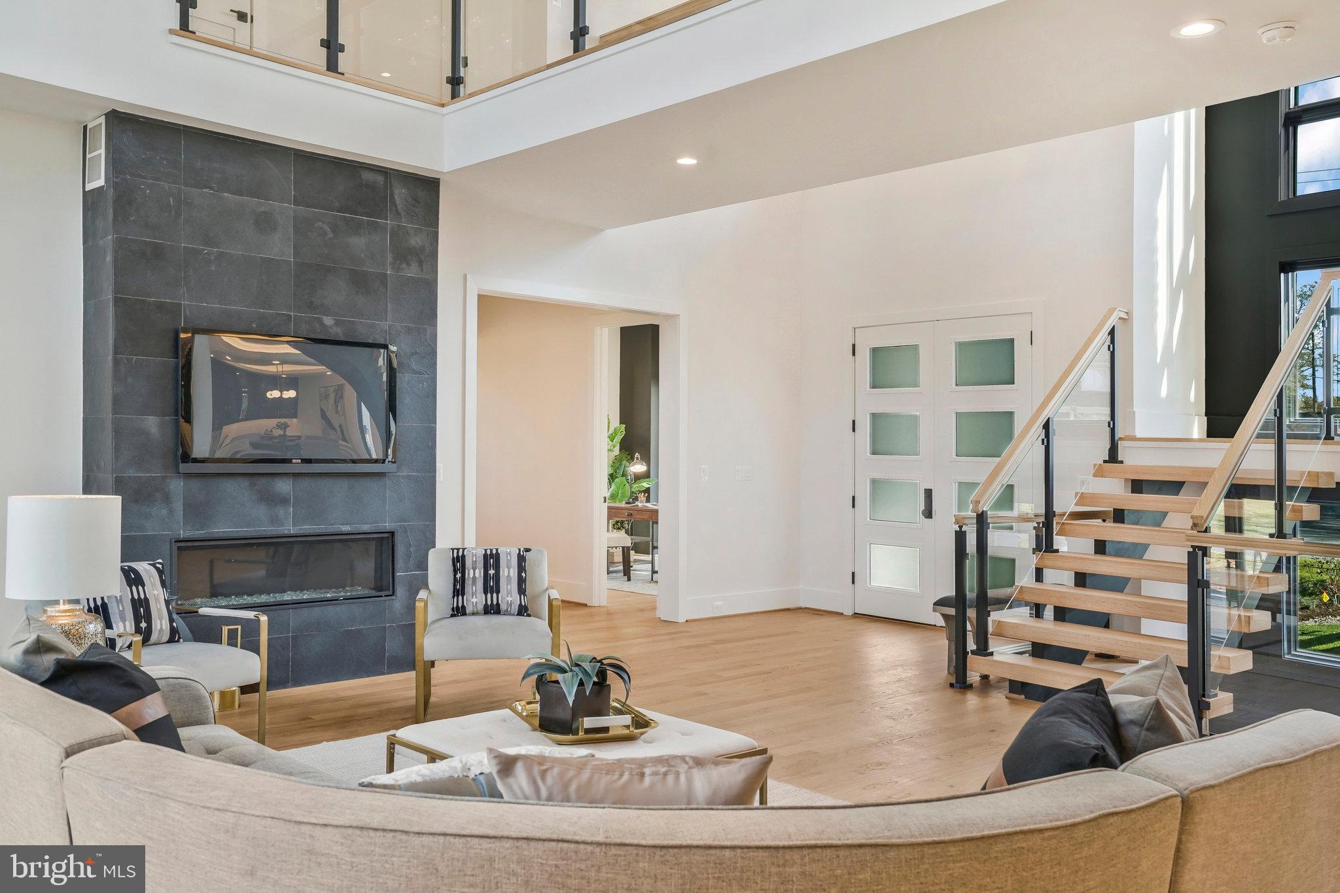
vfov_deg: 43.6
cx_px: 670
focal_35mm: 30
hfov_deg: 61.9
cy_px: 446
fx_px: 1116
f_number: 8
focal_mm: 30
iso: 640
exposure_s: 1/80
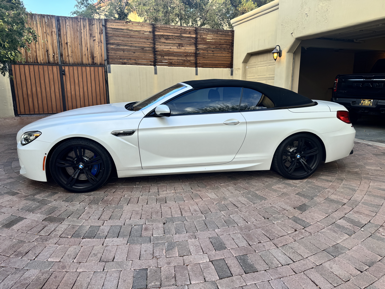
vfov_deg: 56.8
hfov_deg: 71.6
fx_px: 267
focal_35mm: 24
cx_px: 192
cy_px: 144
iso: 64
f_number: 1.78
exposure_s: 1/200
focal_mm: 6.76
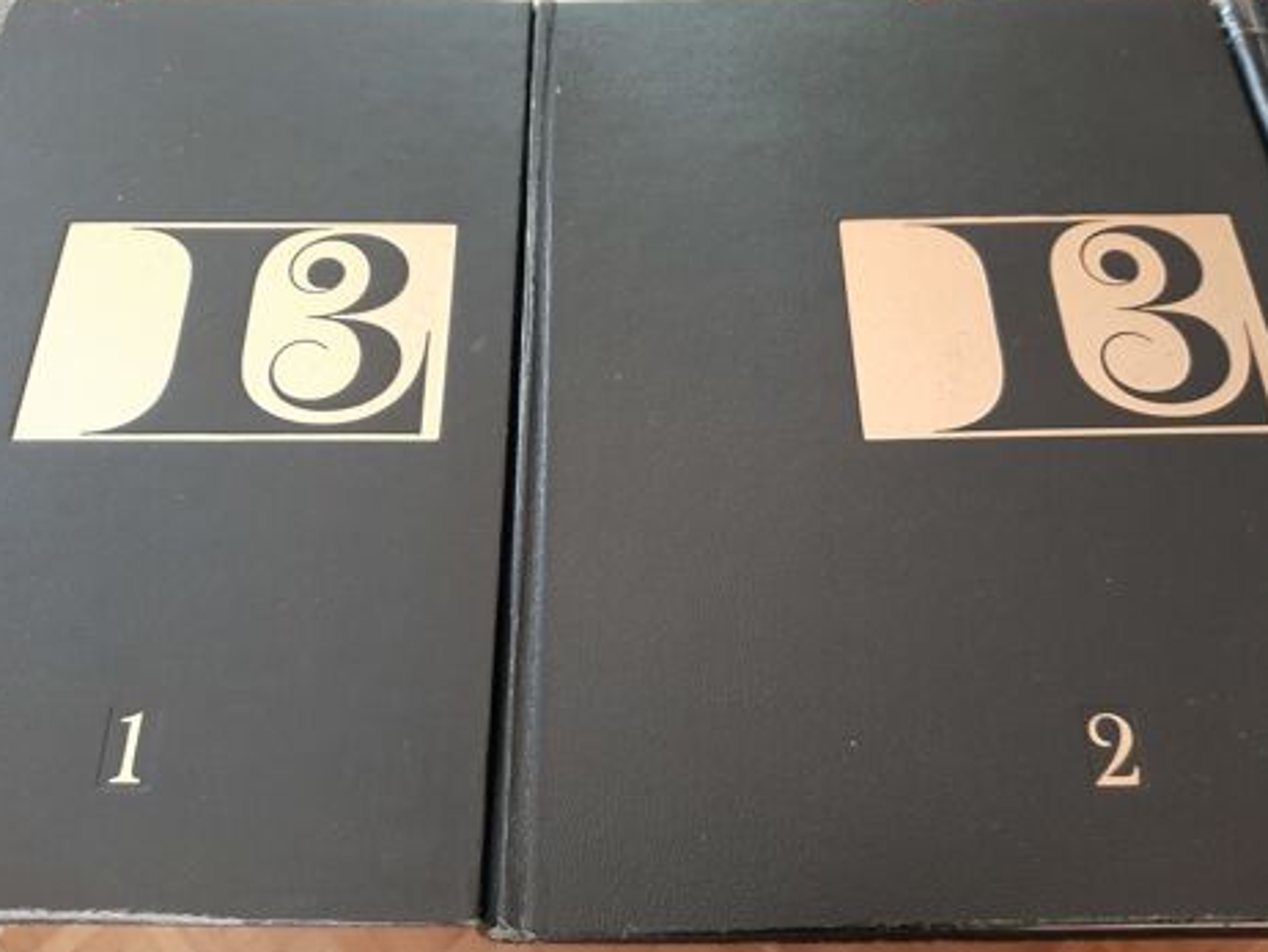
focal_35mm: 27
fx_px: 990
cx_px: 645
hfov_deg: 65.3
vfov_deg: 51.4
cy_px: 477
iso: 200
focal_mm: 3.93
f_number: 1.7
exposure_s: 1/25
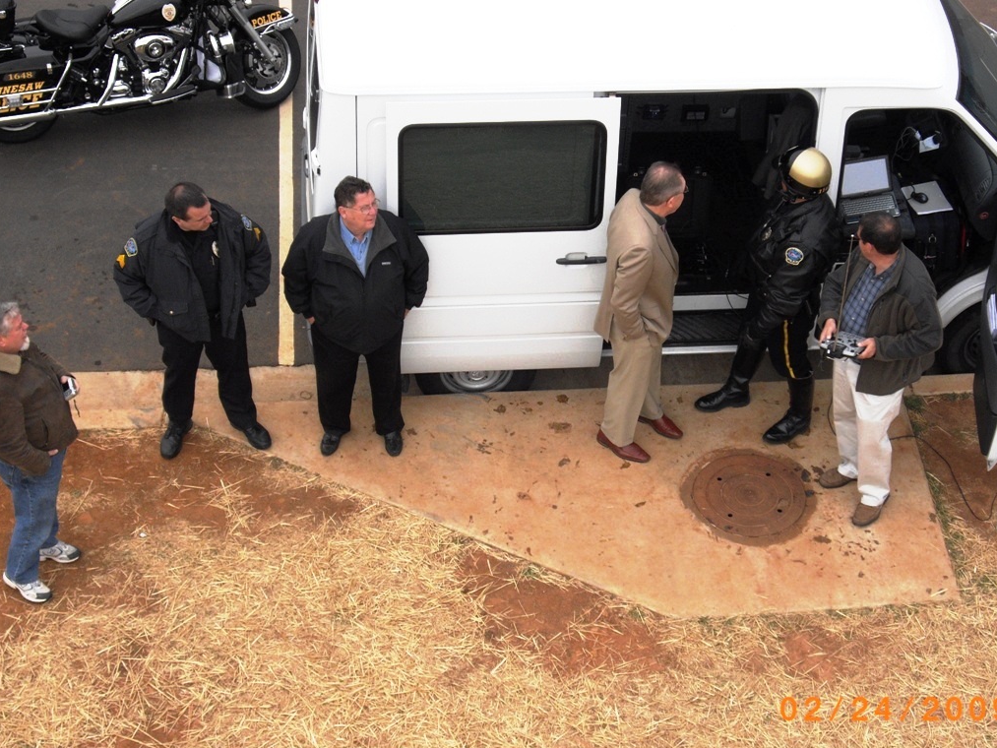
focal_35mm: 77
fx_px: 2218
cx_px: 540
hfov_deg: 25.3
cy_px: 364
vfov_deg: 19.1
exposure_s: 1/800
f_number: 3.8
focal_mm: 13.7
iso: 200
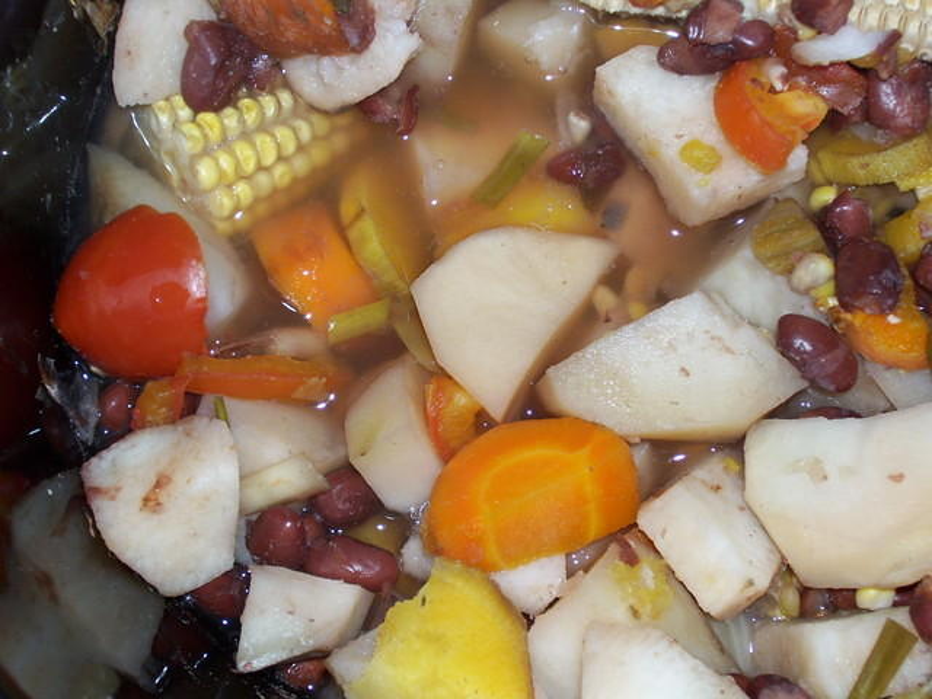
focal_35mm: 70
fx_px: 1885
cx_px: 466
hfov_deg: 27.8
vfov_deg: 21.0
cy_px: 350
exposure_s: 1/80
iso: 80
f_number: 4
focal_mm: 11.6
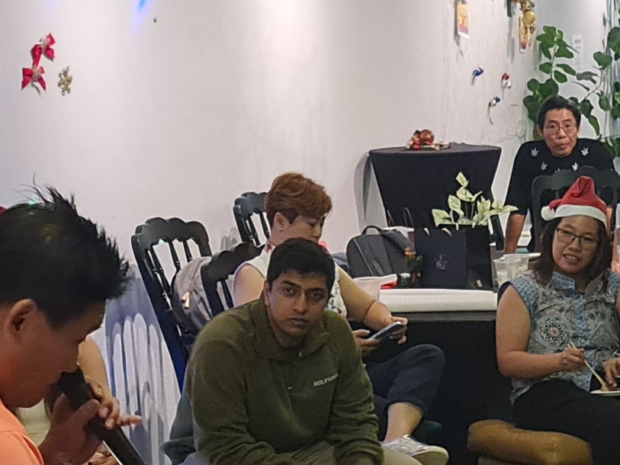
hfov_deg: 15.8
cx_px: 600
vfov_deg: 12.0
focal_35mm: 123
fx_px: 2203
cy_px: 433
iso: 400
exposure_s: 1/50
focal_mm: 7
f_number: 1.8
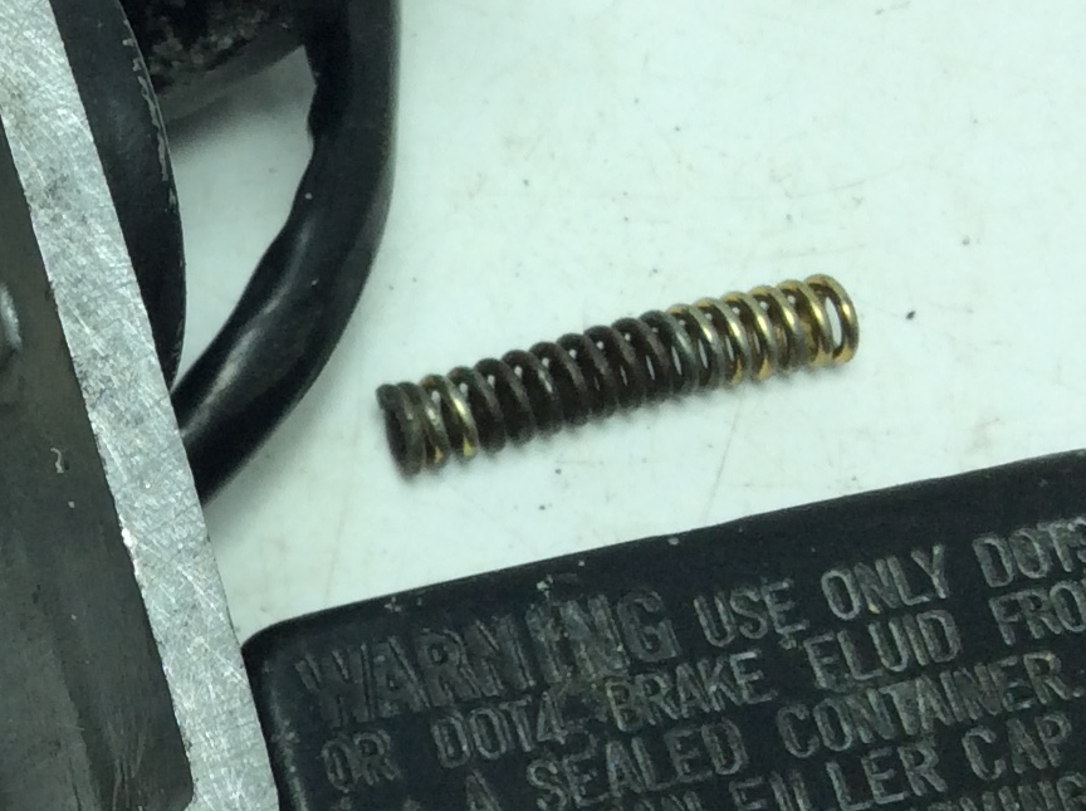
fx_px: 3007
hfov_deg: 19.0
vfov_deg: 15.4
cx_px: -324
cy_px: 404
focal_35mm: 96
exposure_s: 1/334
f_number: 2.4
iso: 32
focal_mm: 3.3
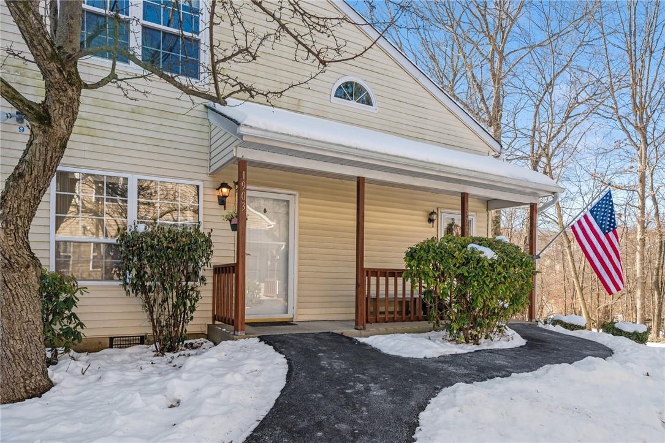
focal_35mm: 23
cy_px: 222
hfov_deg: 76.1
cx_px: 332
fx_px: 425
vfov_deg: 55.1
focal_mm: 23
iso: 200
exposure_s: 1/100
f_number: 8
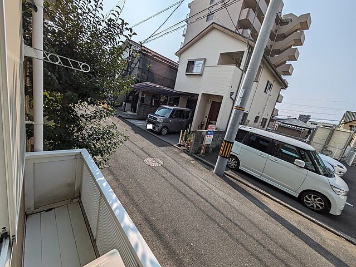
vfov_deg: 85.7
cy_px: 134
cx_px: 178
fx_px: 144
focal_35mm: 14
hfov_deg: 102.0
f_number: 2.2
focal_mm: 1.83
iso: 49
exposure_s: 1/5076
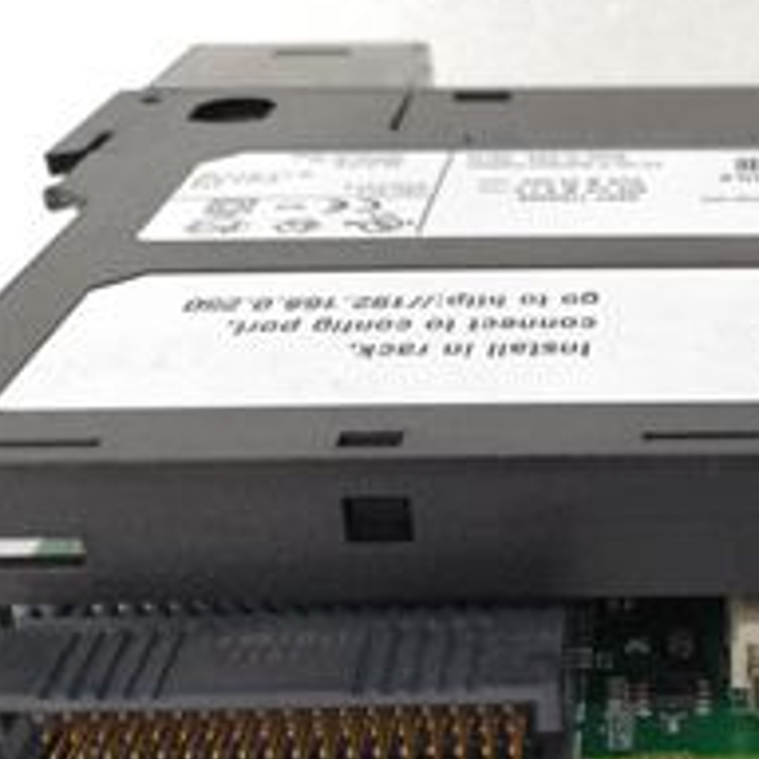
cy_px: 650
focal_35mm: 62
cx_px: 759
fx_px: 1538
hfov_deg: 26.3
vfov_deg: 27.0
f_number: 1.8
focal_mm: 3.95
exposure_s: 1/33.3
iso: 320
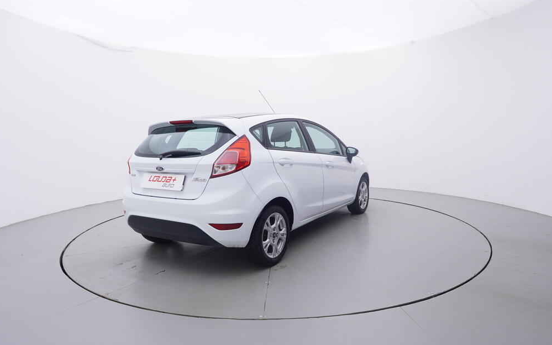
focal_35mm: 24
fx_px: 354
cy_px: 177
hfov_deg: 75.9
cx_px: 276
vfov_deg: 51.9
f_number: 5
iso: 200
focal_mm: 15
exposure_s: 1/80
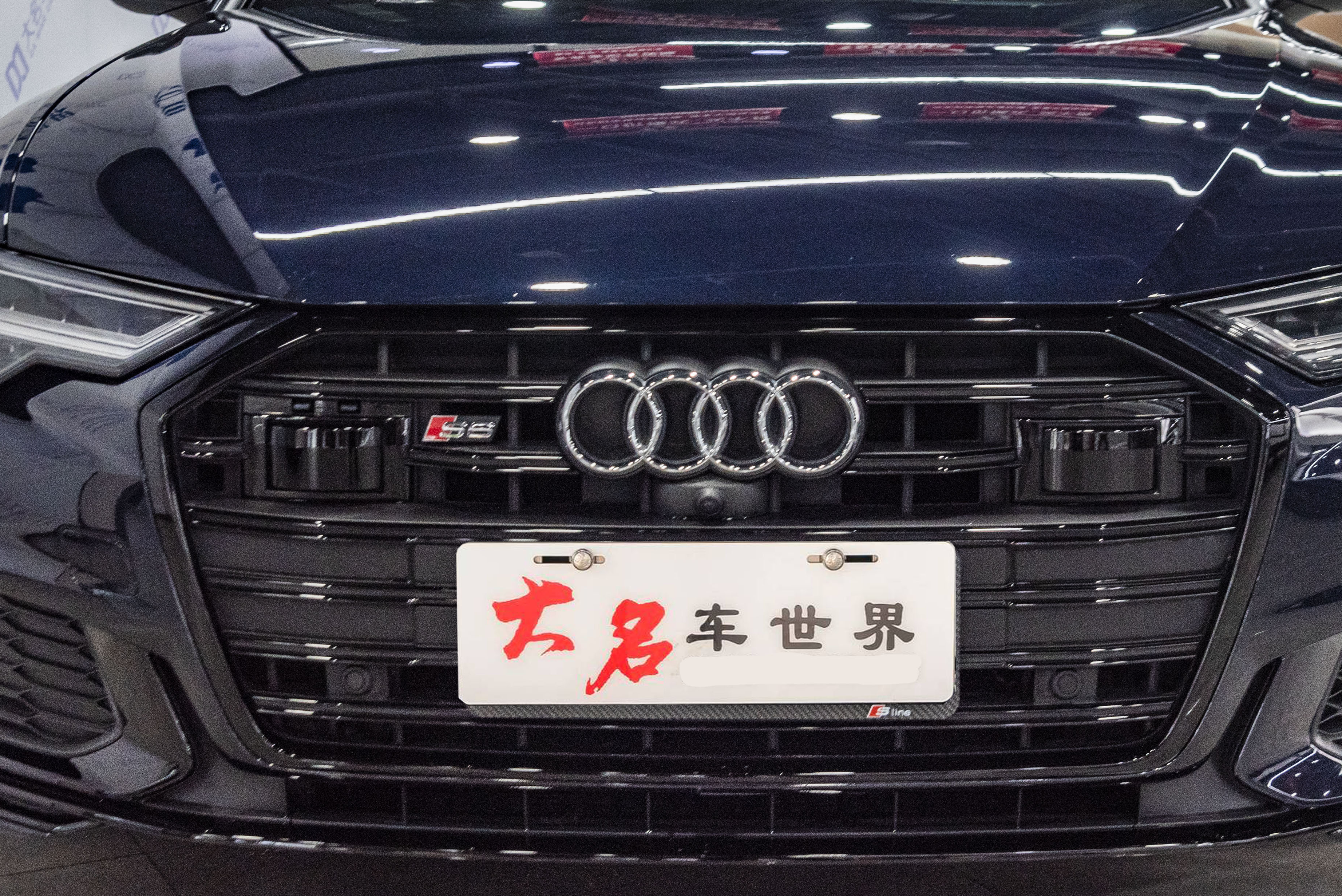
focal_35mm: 62
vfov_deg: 21.7
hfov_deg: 32.4
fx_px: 2312
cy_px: 225
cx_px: 695
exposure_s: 1/60
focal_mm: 38
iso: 1000
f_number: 5.6
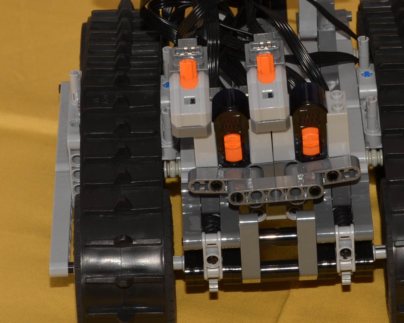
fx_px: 2475
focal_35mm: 207
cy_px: 97
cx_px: 299
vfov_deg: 7.5
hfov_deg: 9.3
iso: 100
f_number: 11
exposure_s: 1/60
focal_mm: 56
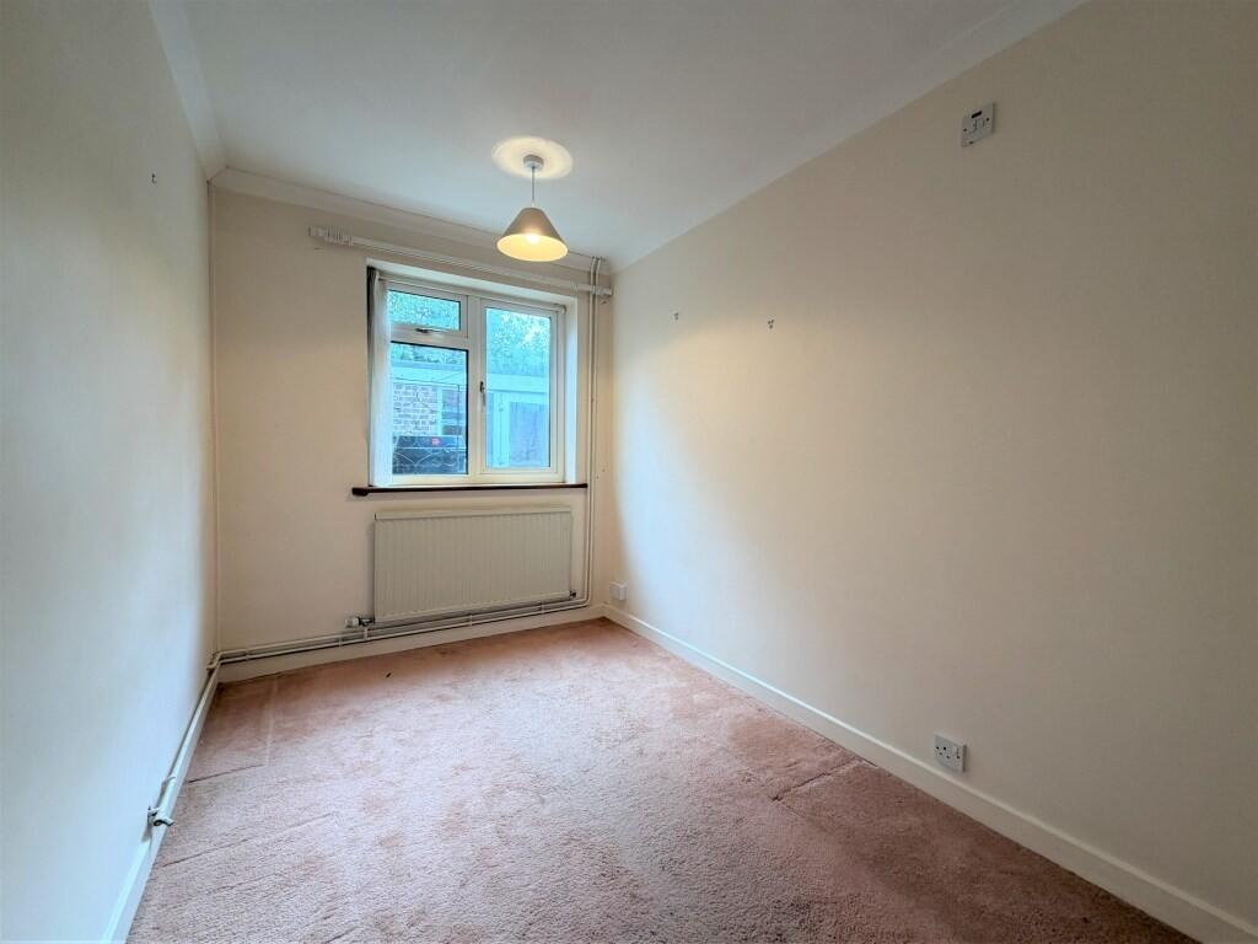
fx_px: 509
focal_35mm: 14
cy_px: 472
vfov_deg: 85.7
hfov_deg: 102.1
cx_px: 629
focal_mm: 2.22
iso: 125
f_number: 2.2
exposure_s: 1/100
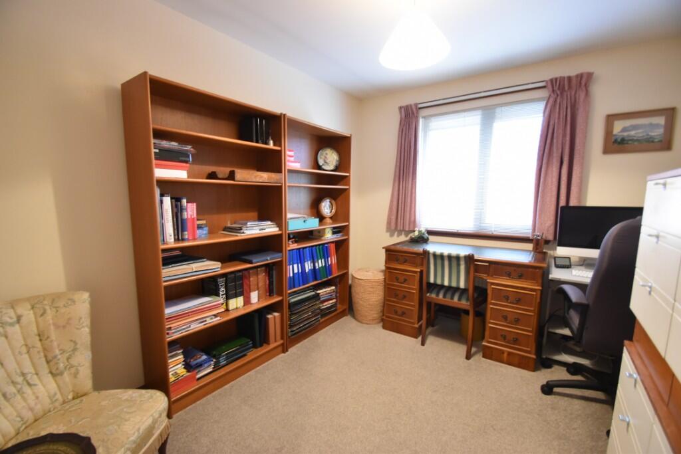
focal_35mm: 15
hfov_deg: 100.4
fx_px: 284
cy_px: 227
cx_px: 340
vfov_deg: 77.3
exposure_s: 1/15
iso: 1250
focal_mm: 10
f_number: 4.5
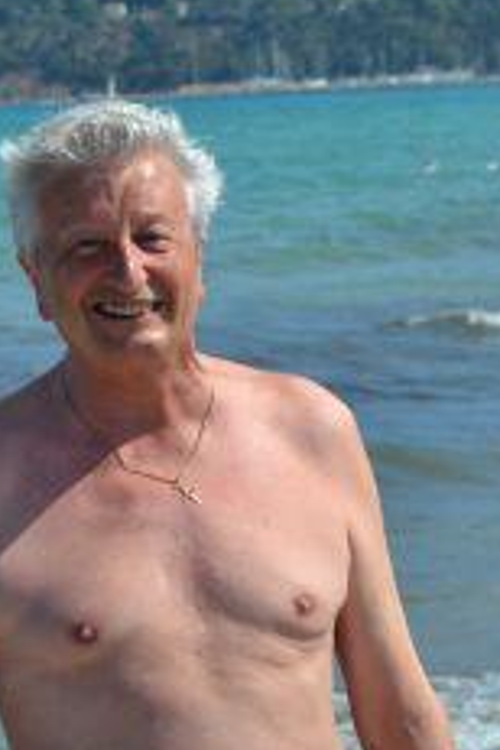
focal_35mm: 152
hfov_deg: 9.0
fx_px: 3166
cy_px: 169
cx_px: 39
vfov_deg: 13.5
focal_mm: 52
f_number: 6.3
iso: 400
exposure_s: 1/1600
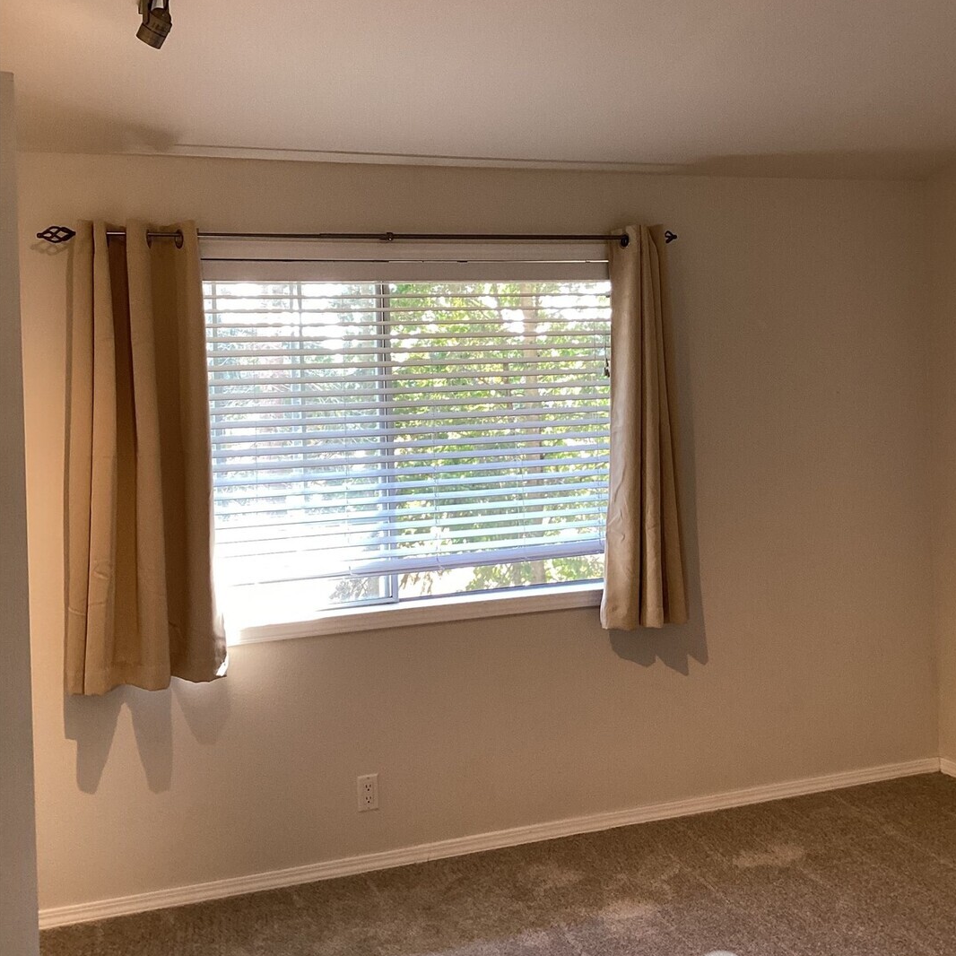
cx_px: 482
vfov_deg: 44.7
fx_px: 1156
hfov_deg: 44.9
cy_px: 376
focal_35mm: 37
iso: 100
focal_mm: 3.3
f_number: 2.4
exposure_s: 1/60
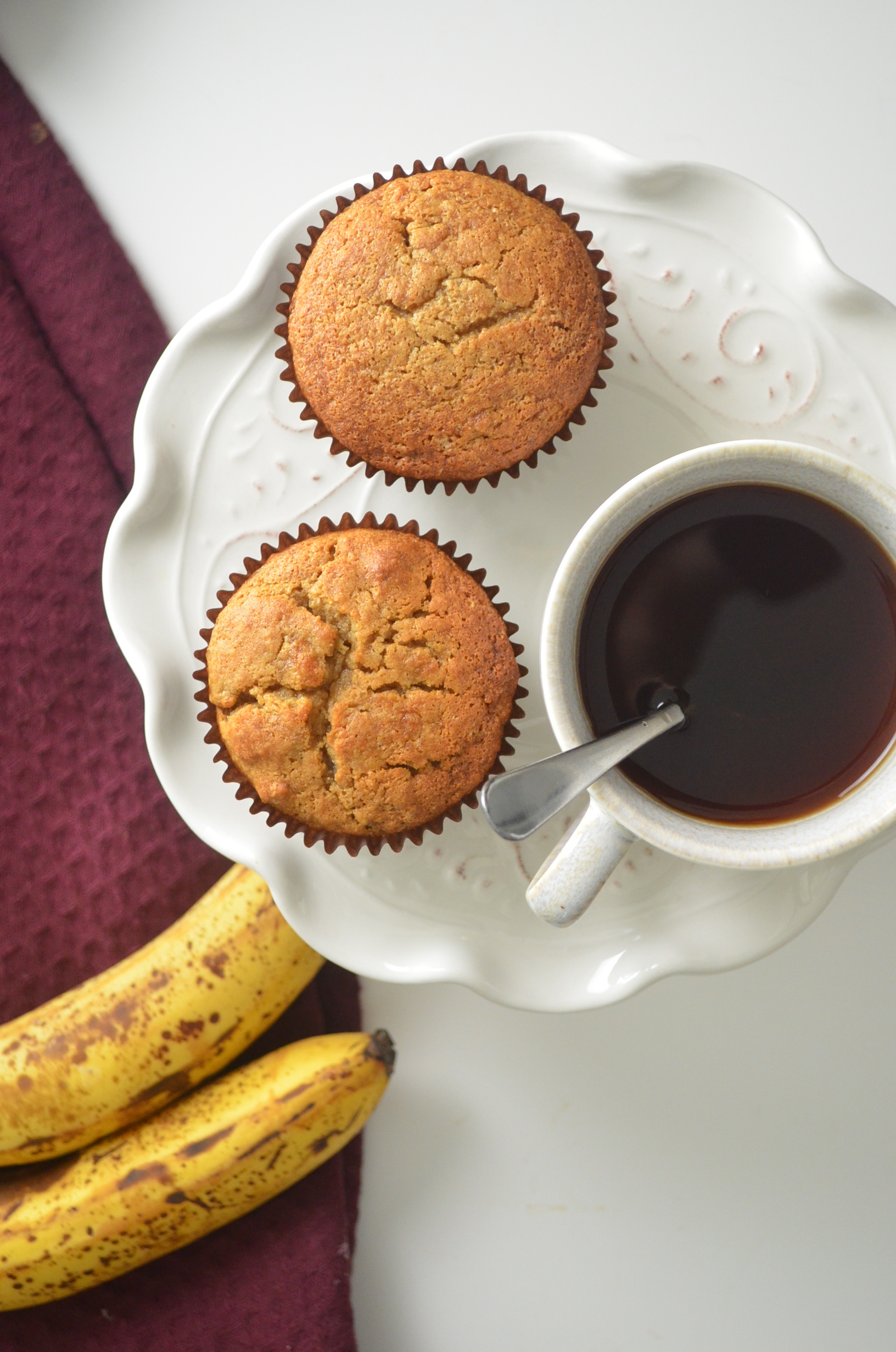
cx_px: 448
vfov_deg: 35.1
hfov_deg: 23.7
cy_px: 676
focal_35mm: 57
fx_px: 2137
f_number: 5
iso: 1600
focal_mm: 38
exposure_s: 1/30
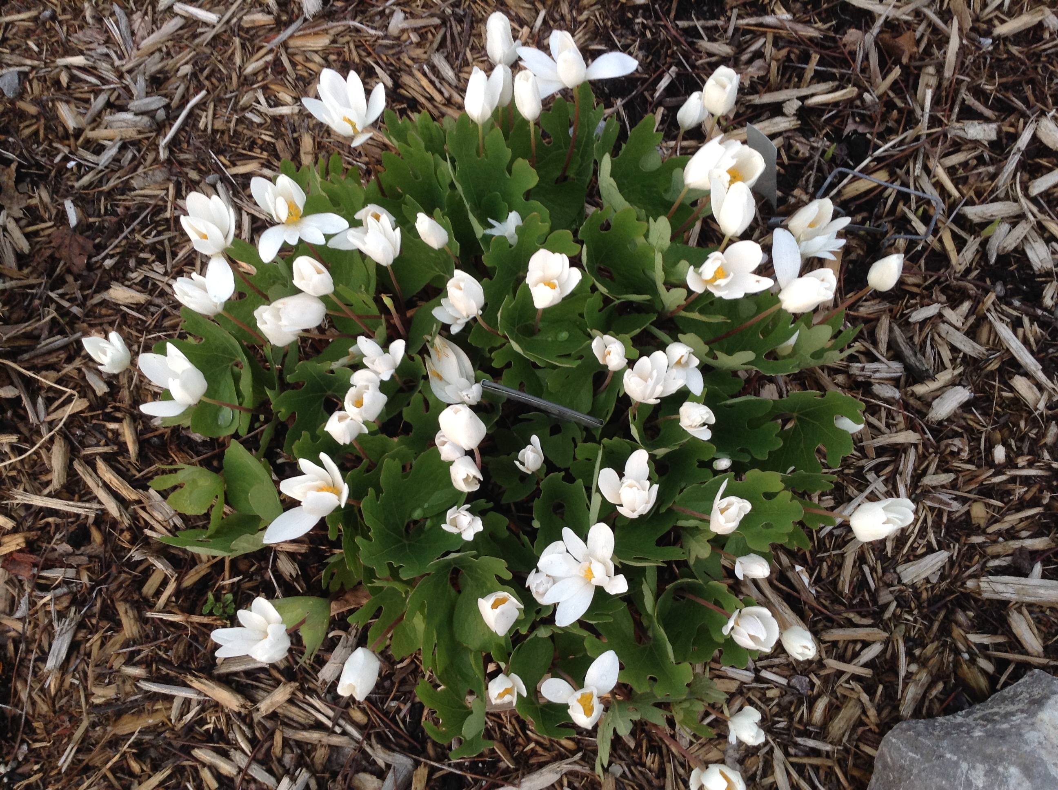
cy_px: 395
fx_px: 1007
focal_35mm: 33
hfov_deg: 55.4
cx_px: 529
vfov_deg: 42.8
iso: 40
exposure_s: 1/25
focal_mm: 3.3
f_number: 2.4
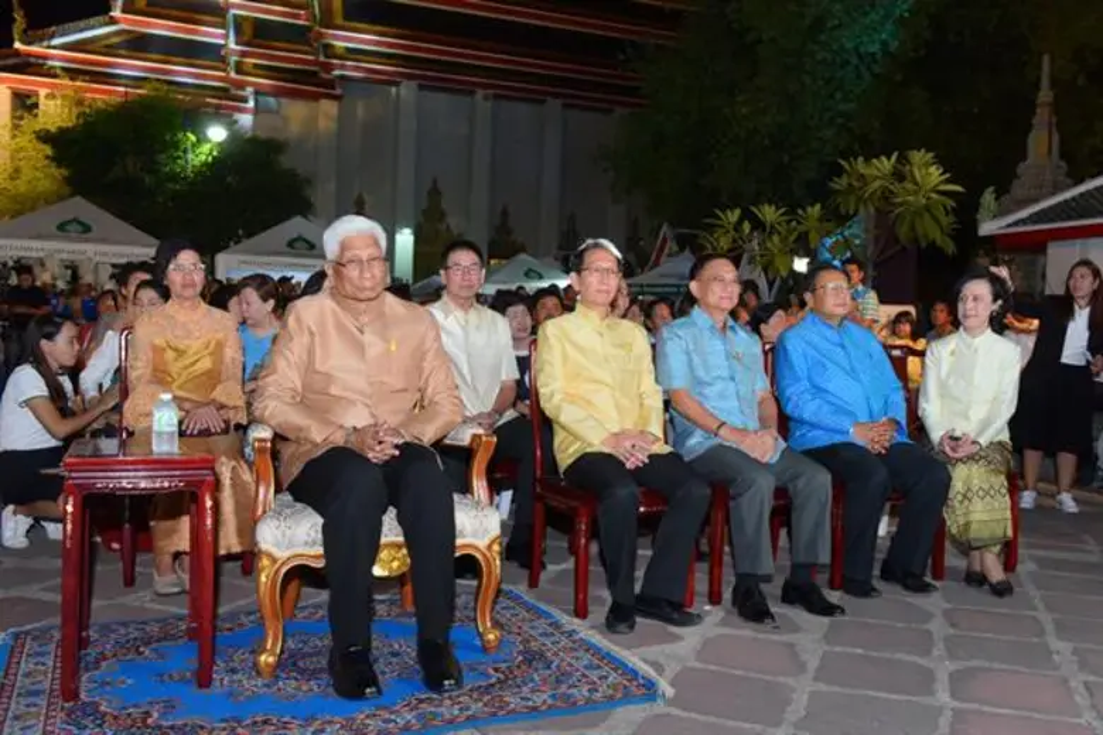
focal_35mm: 31
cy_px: 368
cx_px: 552
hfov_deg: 60.3
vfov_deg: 42.3
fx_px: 950
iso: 1250
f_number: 5
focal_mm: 31
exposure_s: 1/60
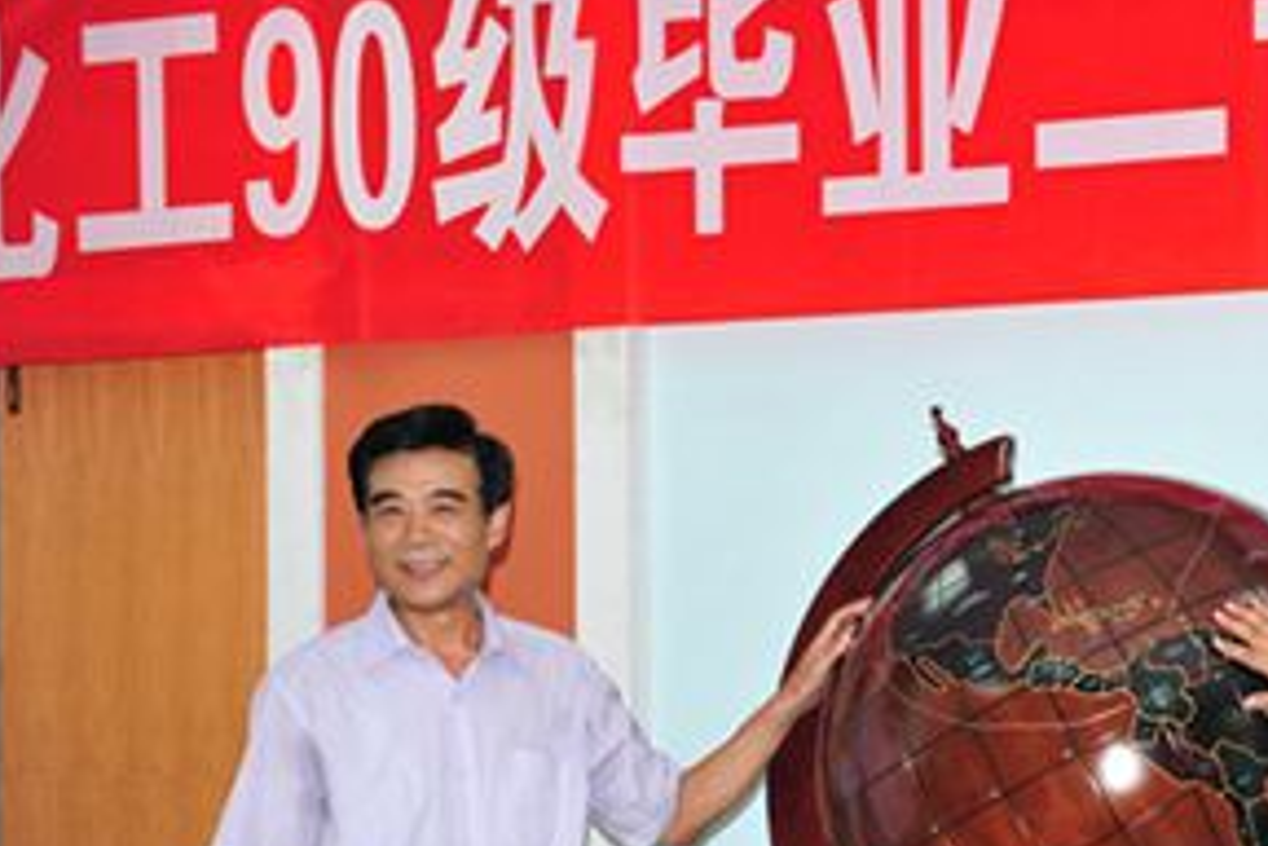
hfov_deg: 25.4
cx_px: 1052
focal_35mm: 78
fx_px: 2747
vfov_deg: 17.4
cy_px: 650
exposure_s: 1/60
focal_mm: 45
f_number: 3.5
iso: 200
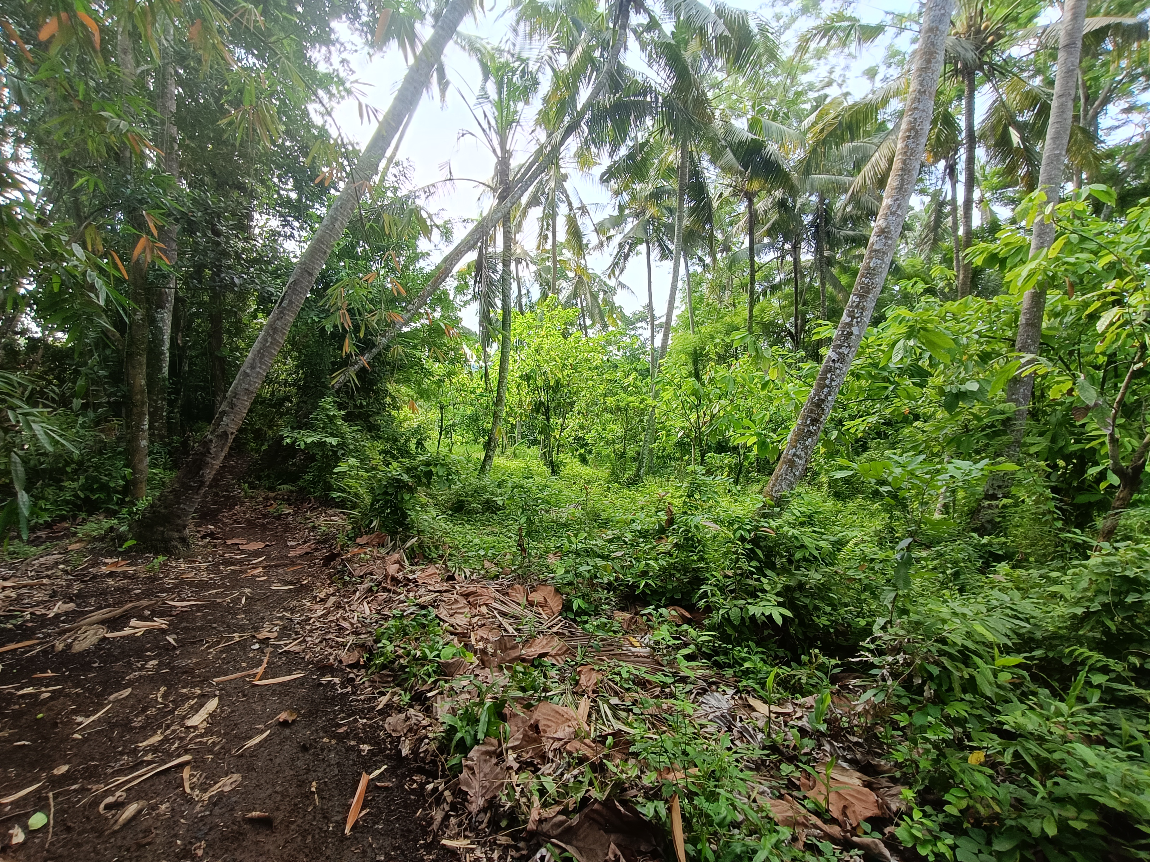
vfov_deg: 78.1
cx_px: 575
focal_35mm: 16
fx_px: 532
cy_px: 431
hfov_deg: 94.5
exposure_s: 1/182
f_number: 2.2
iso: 64
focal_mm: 2.78
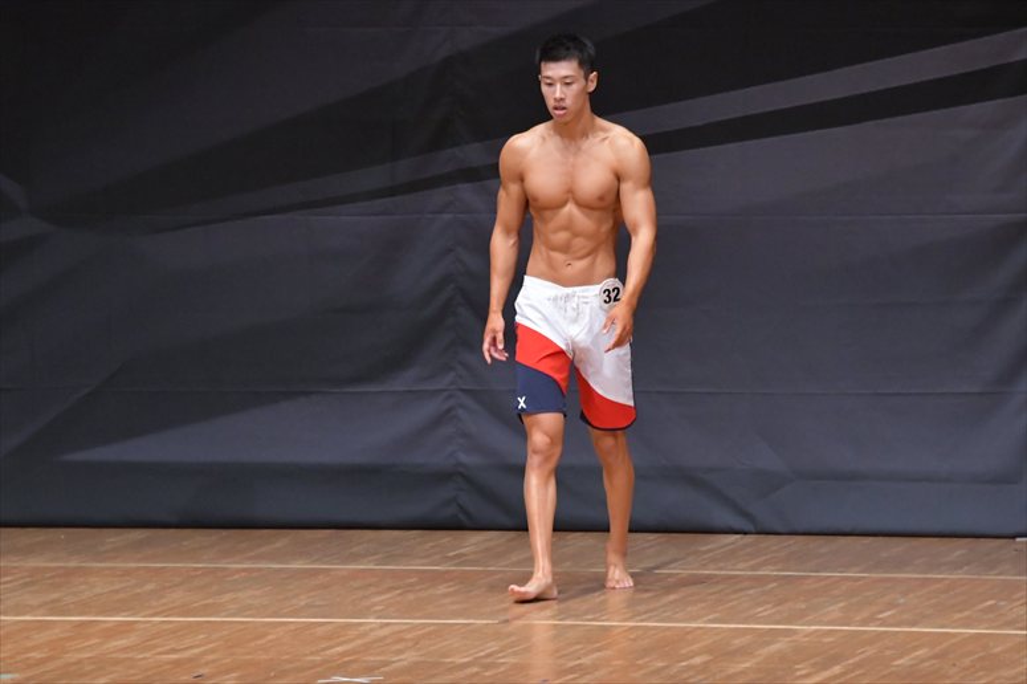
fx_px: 8554
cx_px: 514
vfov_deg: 4.6
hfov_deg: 6.9
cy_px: 342
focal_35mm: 300
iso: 6400
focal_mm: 200
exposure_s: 1/400
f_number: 5.6
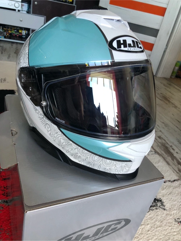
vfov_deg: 63.5
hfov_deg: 49.7
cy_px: 120
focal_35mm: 28
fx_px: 195
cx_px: 90
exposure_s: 1/30
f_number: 1.8
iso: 40
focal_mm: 4
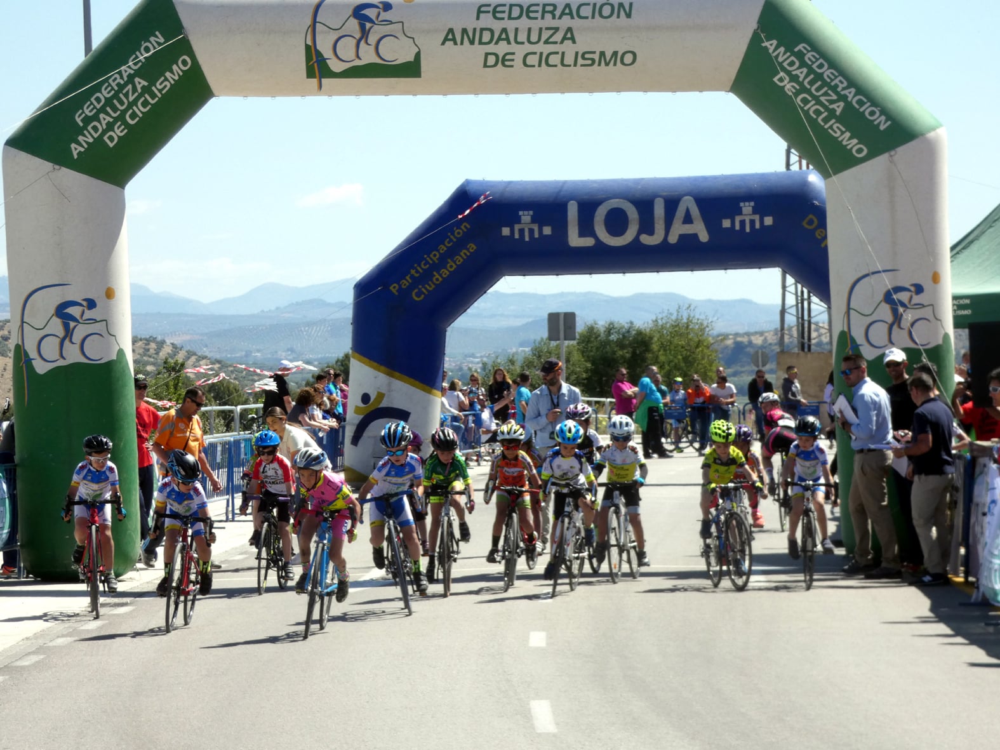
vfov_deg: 9.1
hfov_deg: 12.0
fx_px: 4737
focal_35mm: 164
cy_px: 375
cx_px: 500
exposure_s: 1/500
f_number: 5.4
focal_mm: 29.5
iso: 80
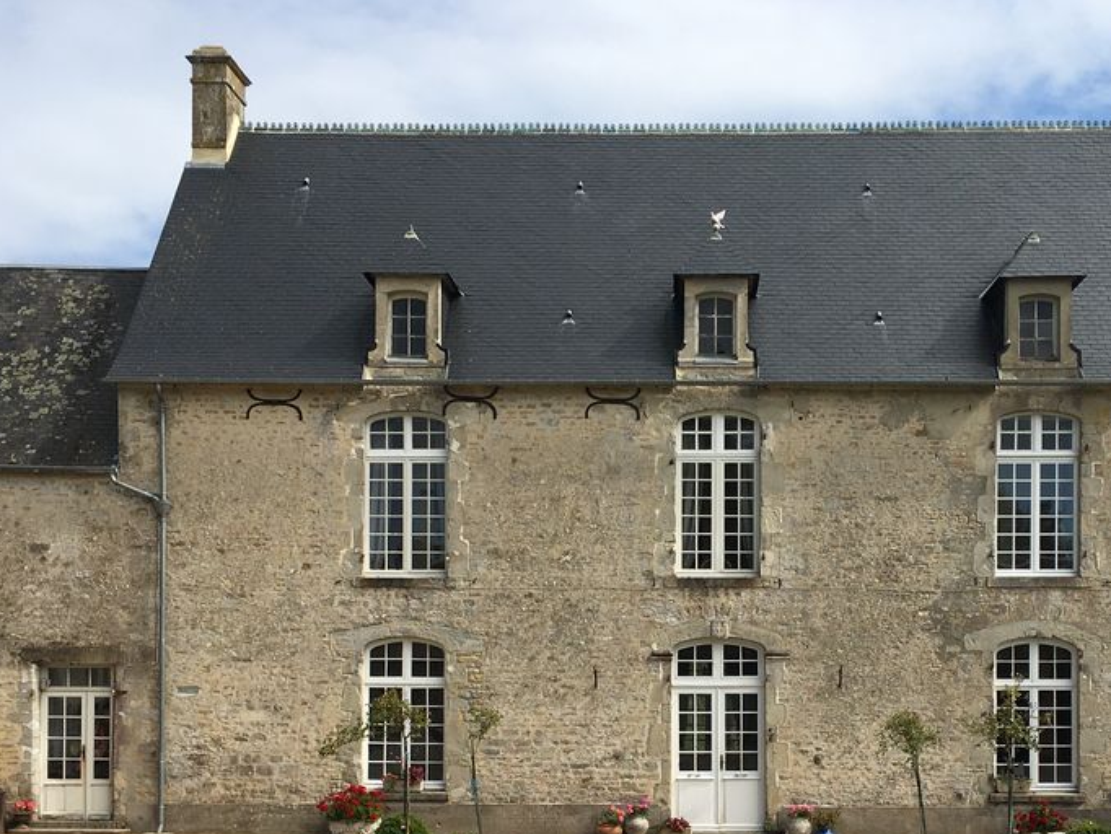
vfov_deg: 27.8
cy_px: 704
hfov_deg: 37.3
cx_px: 679
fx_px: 1637
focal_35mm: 51
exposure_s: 1/1538
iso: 25
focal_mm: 4.15
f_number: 2.2
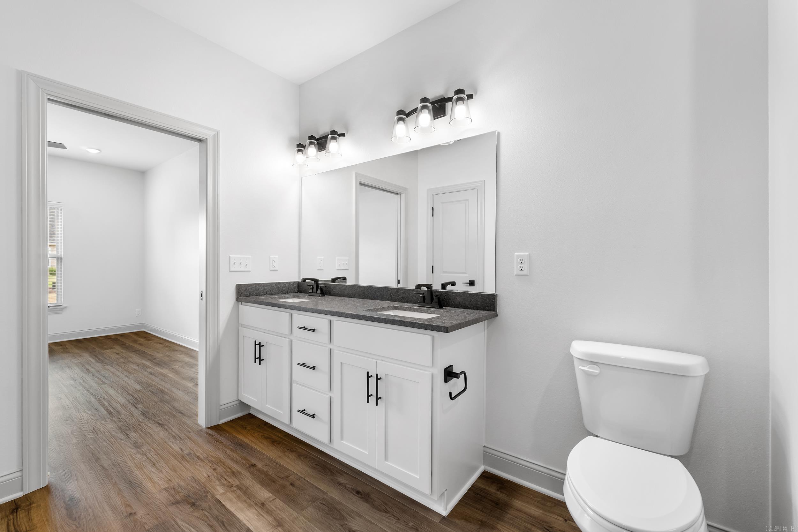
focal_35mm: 15
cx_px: 399
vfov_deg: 77.3
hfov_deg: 100.4
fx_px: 332
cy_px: 266
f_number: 9
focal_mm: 10
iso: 200
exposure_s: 1/1.25
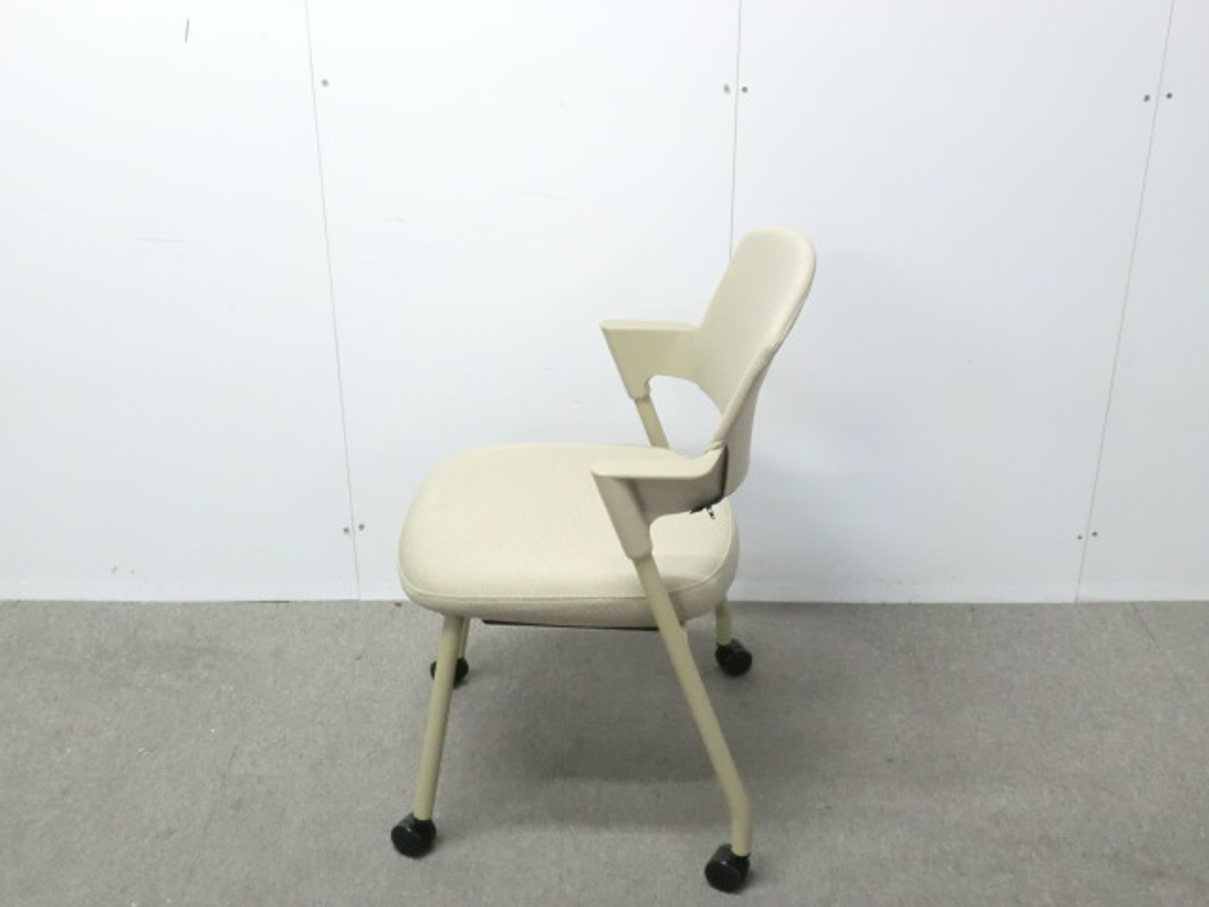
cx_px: 604
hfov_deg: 42.1
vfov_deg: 32.2
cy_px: 454
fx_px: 1572
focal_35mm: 45
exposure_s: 1/30
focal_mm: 8.2
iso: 800
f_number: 4.3
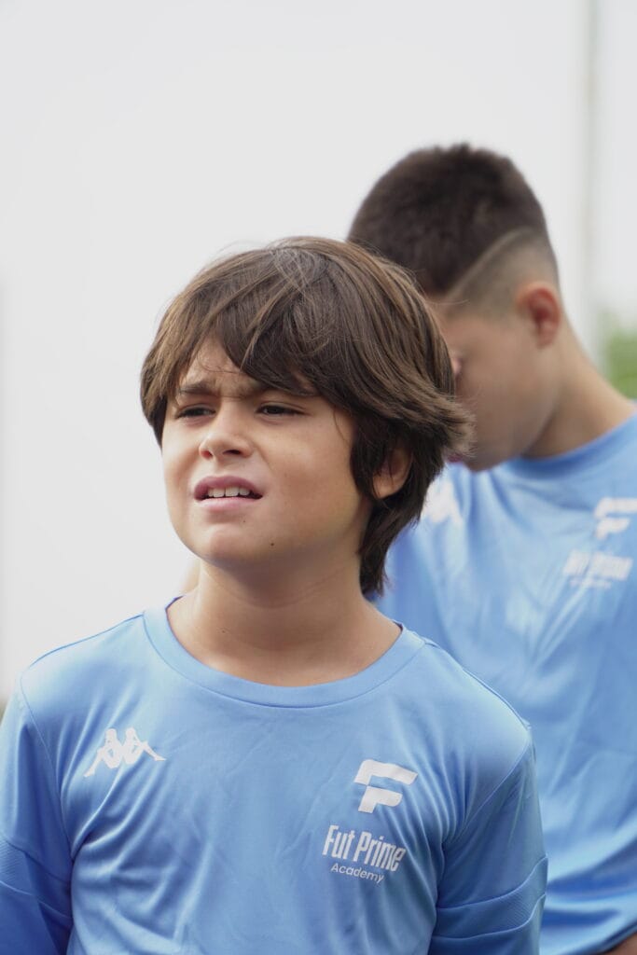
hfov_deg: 8.7
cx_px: 318
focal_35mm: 158
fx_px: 4179
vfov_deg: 13.0
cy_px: 478
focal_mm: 105
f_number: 4
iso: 160
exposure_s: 1/400
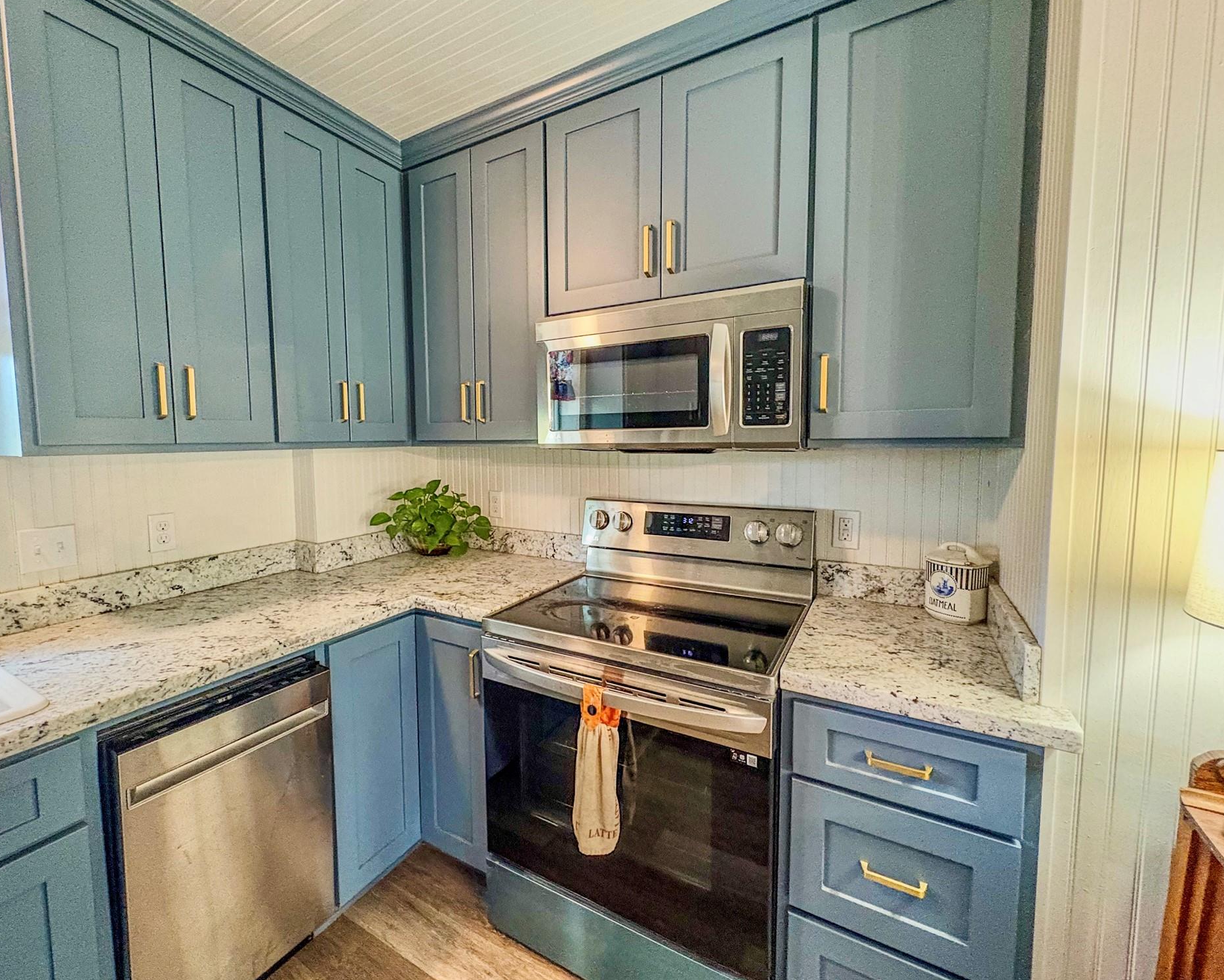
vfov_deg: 84.0
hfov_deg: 96.6
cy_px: 478
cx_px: 562
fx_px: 543
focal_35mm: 15
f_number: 2.2
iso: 1000
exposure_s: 1/60
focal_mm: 2.22
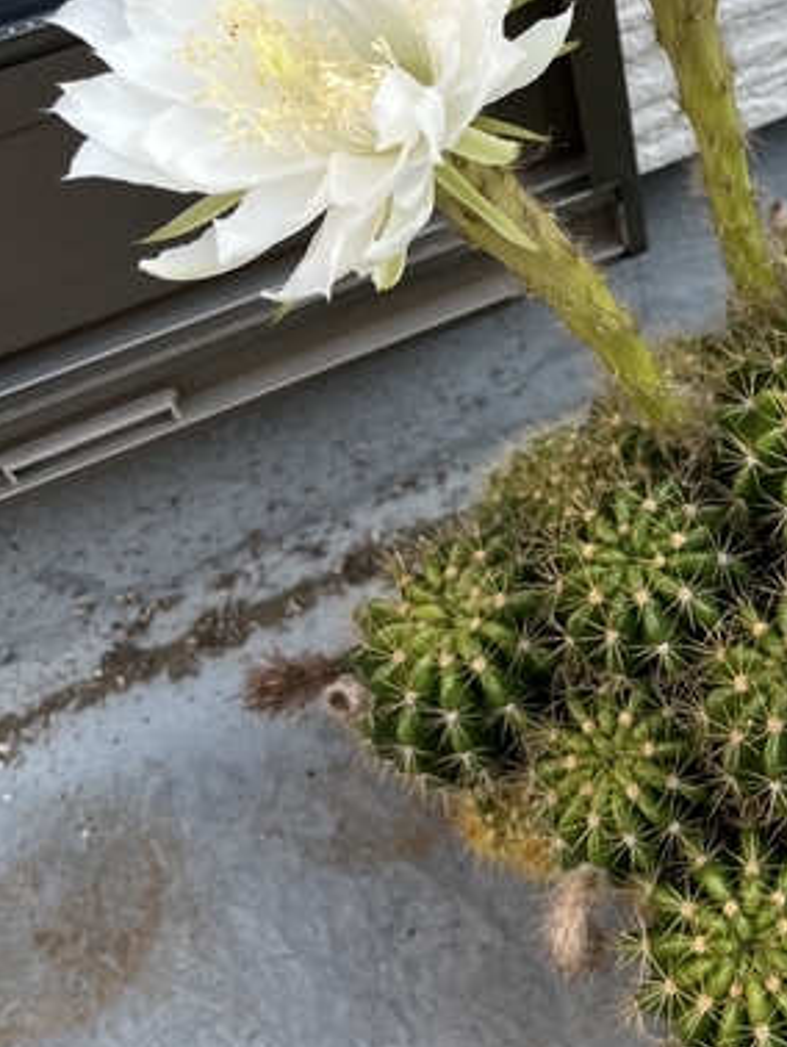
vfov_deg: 34.3
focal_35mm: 55
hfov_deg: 25.0
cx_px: 826
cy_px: 285
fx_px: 1665
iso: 50
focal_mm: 5.1
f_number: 1.6
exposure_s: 1/577
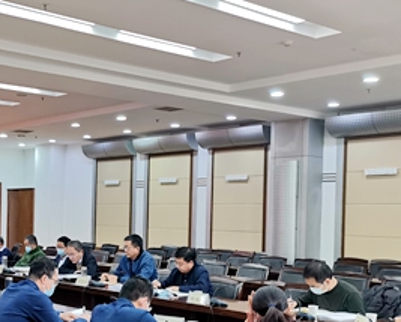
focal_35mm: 57
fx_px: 677
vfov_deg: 26.5
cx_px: 75
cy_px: 230
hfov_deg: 32.0
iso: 125
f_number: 1.8
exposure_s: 1/100
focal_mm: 4.75
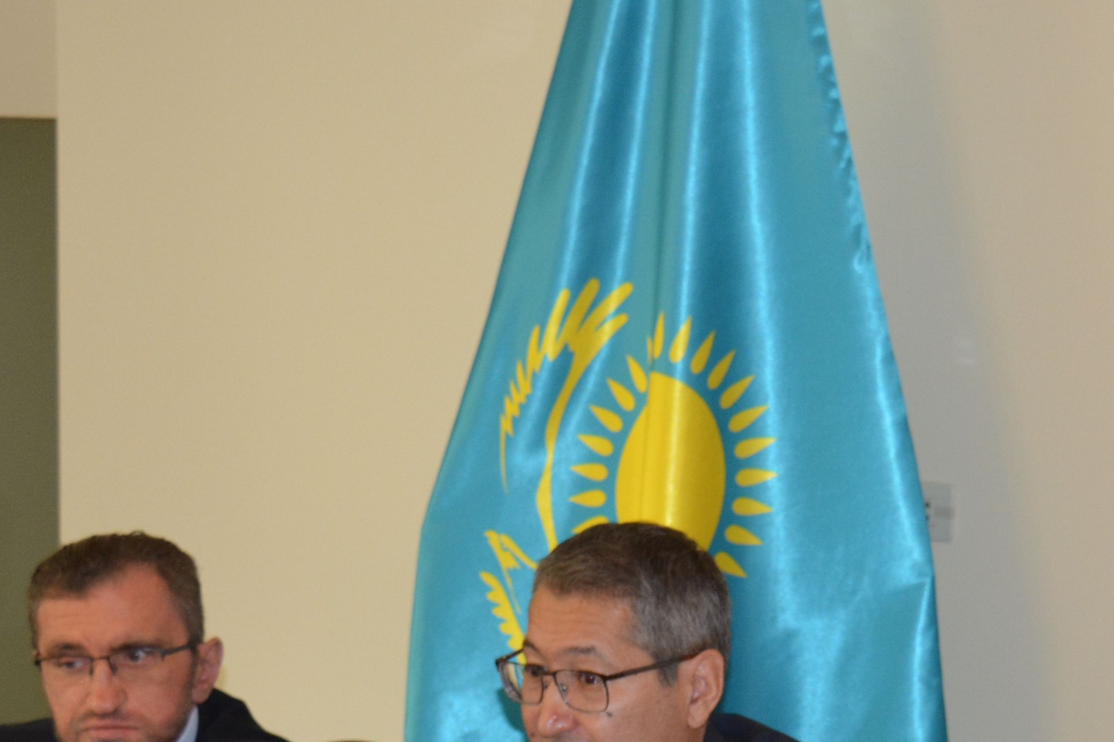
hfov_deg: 16.1
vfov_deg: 10.6
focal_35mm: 127
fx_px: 3941
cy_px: 896
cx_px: 624
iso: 720
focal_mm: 31
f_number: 4.2
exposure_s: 1/60
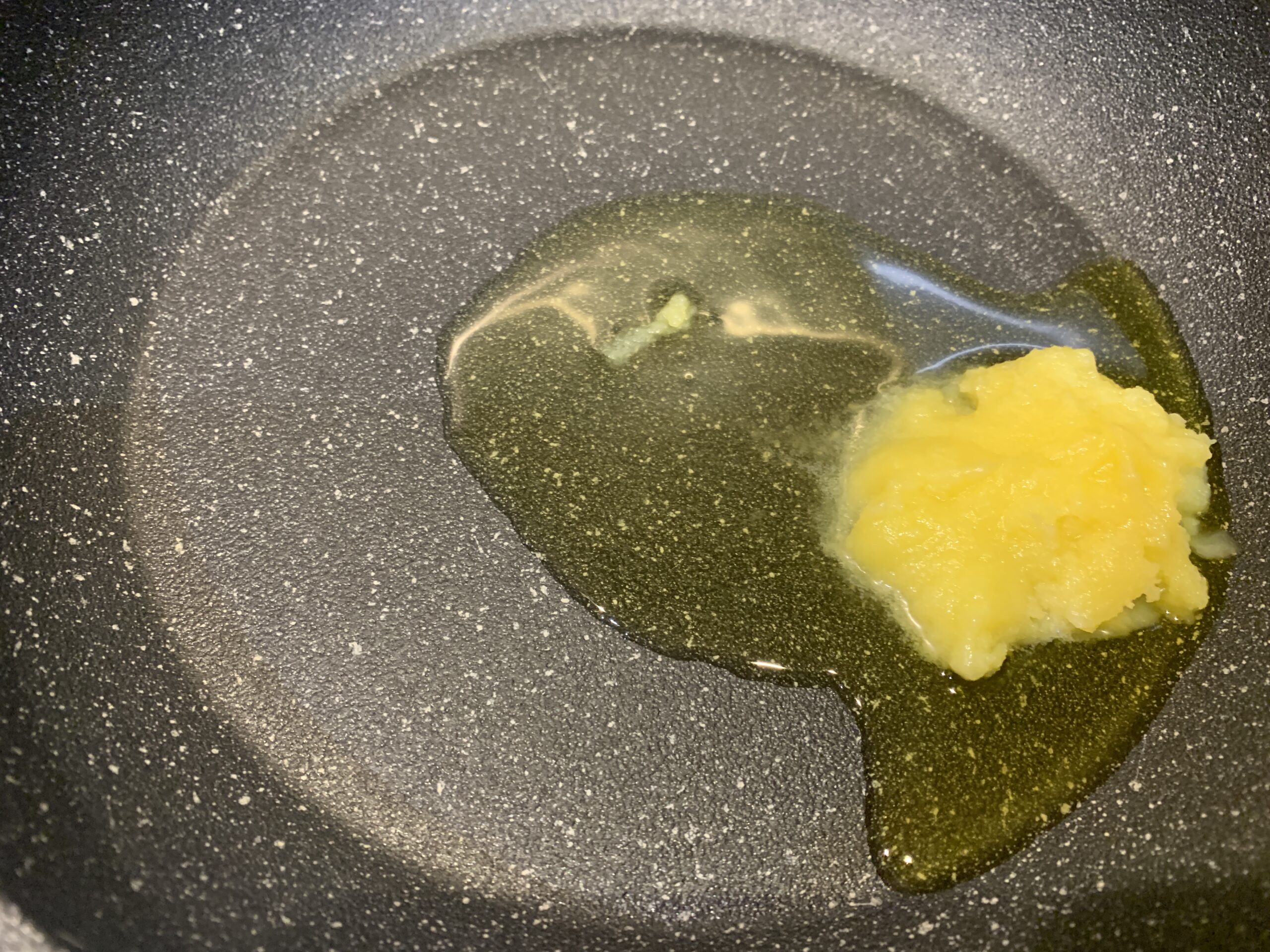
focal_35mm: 26
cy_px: 476
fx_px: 954
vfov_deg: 53.1
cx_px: 635
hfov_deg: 67.3
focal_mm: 4.25
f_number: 1.8
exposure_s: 1/33
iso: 320
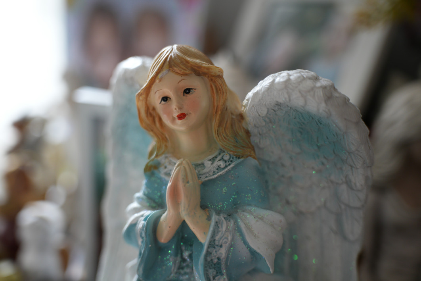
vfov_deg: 27.0
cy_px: 140
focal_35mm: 50
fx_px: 585
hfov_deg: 39.6
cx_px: 210
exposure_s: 1/30
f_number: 2.8
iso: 800
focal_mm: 50
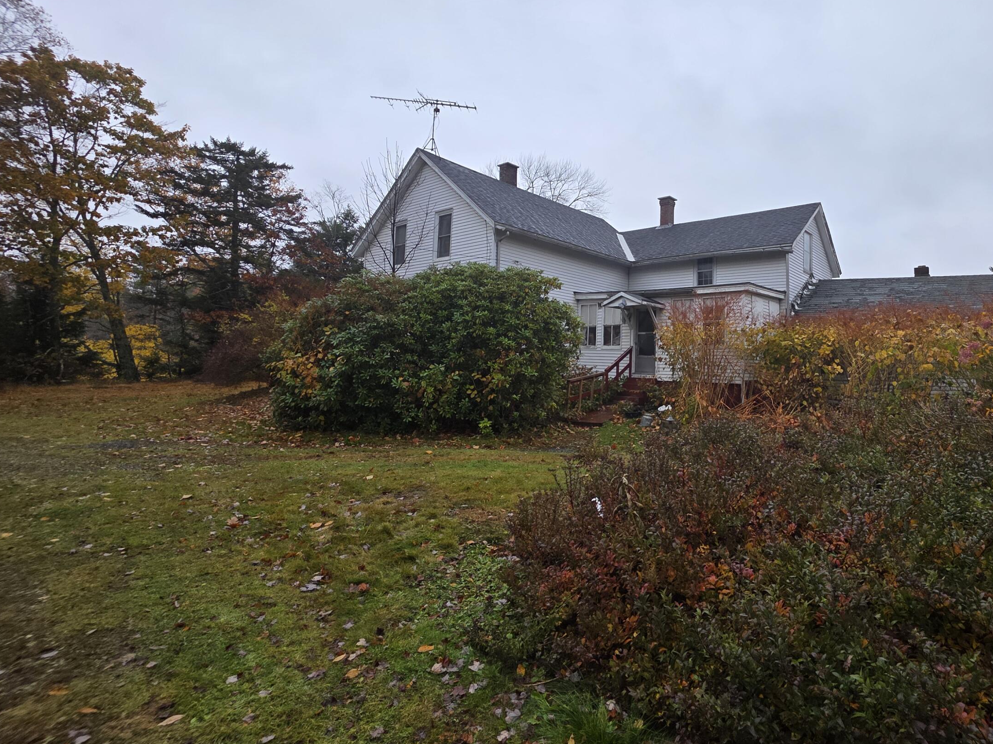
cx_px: 631
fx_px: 516
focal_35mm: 18
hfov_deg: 85.8
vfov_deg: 71.3
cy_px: 326
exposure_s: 1/120
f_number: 1.9
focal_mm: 2.2
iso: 40
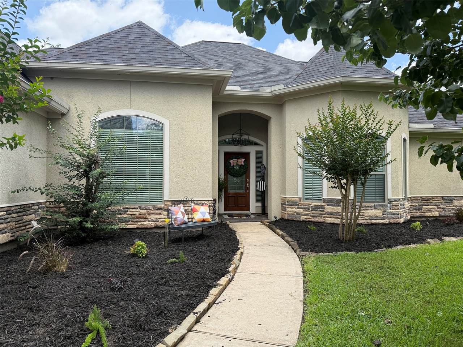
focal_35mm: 24
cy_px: 174
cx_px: 232
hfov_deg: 71.6
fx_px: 321
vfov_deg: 56.8
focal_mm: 6.76
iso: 100
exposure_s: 1/1812
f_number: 1.78
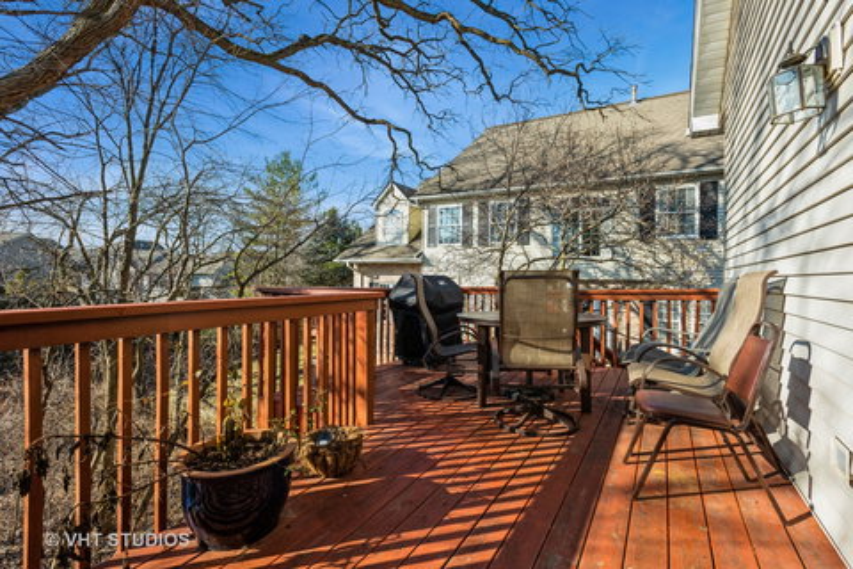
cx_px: 426
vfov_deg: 70.4
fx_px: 403
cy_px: 284
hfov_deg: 93.3
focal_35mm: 17
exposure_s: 1/500
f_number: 8
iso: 400
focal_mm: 17
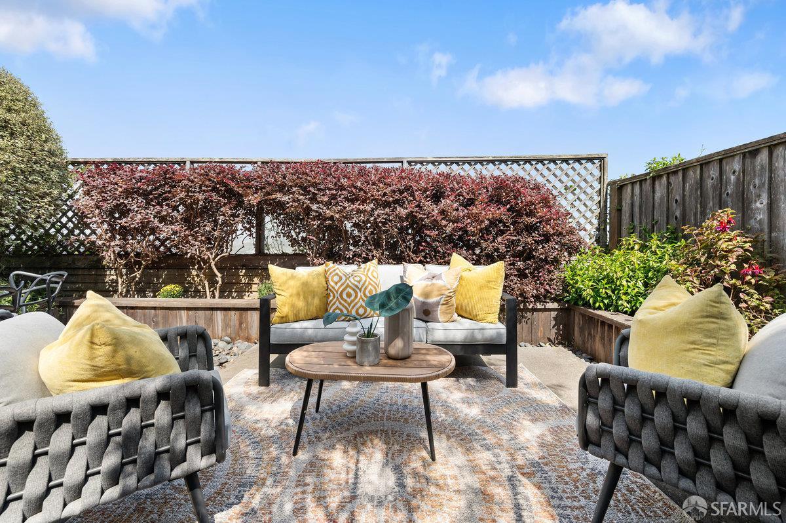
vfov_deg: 81.1
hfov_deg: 104.3
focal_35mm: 14
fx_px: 305
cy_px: 262
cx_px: 393
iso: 800
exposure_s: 1/1250
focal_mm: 14
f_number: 8
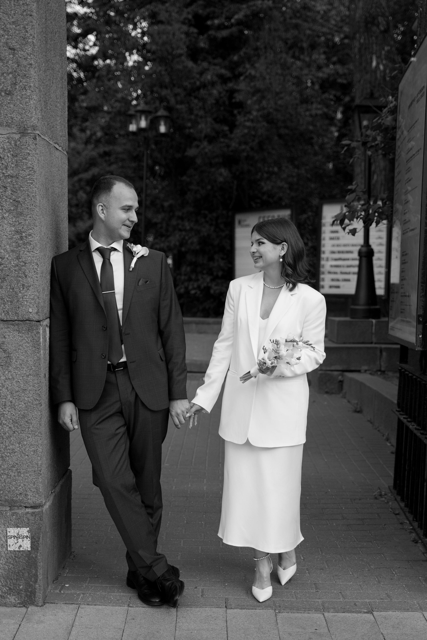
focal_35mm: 45
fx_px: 801
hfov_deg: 29.9
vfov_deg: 43.6
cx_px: 214
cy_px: 320
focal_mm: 45
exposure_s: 1/1000
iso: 400
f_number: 2.8
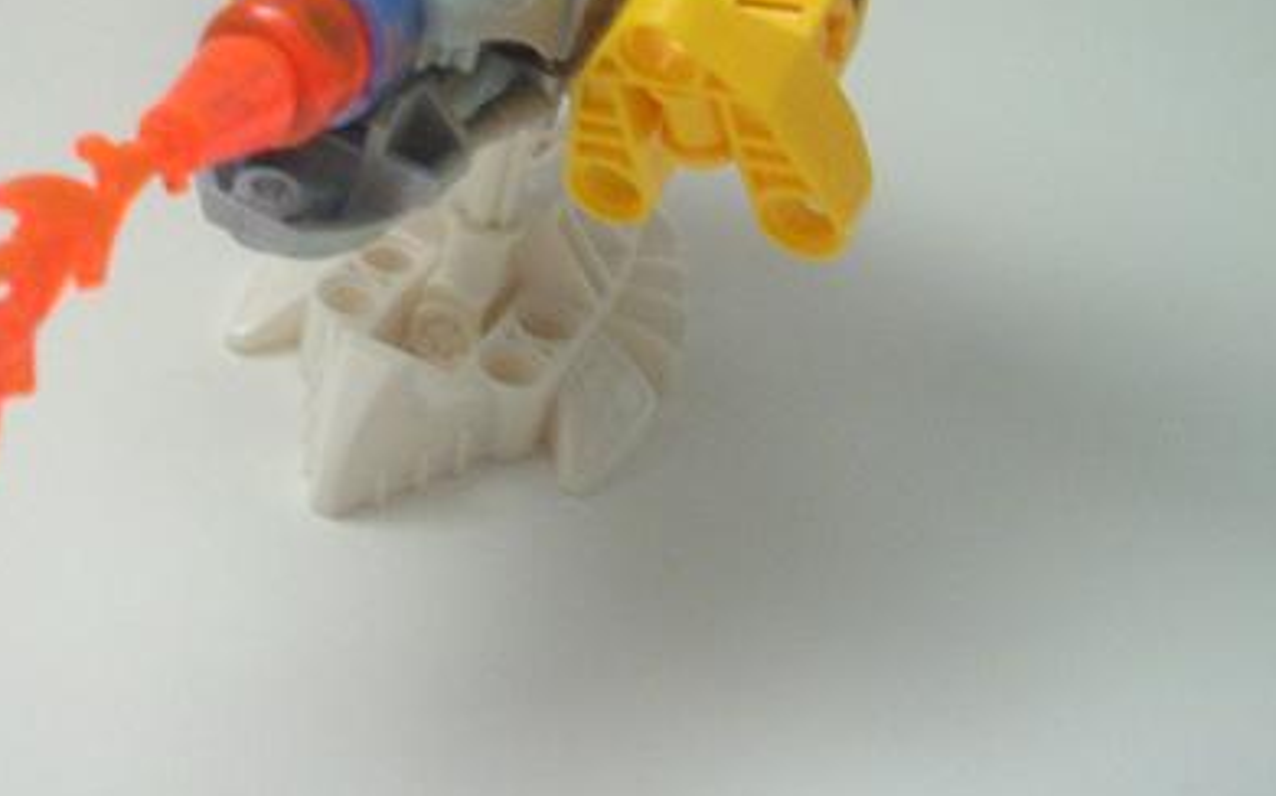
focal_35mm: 77
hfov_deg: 26.5
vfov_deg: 16.4
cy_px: -78
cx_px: 349
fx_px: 2677
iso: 200
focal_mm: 6.2
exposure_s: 1/4.8
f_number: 2.8
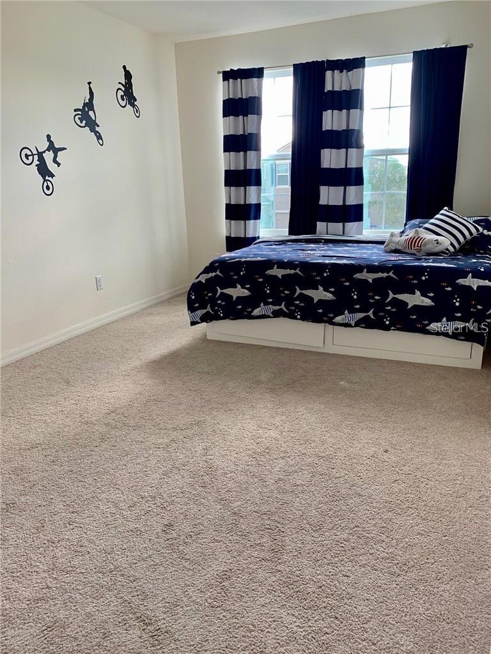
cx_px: 246
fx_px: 492
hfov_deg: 53.1
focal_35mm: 26
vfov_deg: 67.3
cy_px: 327
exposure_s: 1/103
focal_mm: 4.25
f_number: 1.8
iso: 100
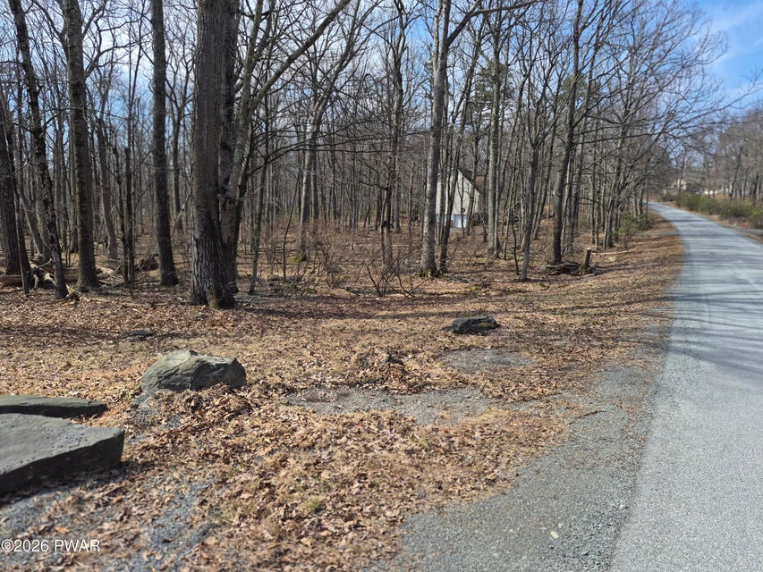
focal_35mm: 23
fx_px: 507
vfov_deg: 58.9
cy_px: 286
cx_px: 382
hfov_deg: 73.9
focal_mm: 5.4
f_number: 1.8
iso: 80
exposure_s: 1/2552
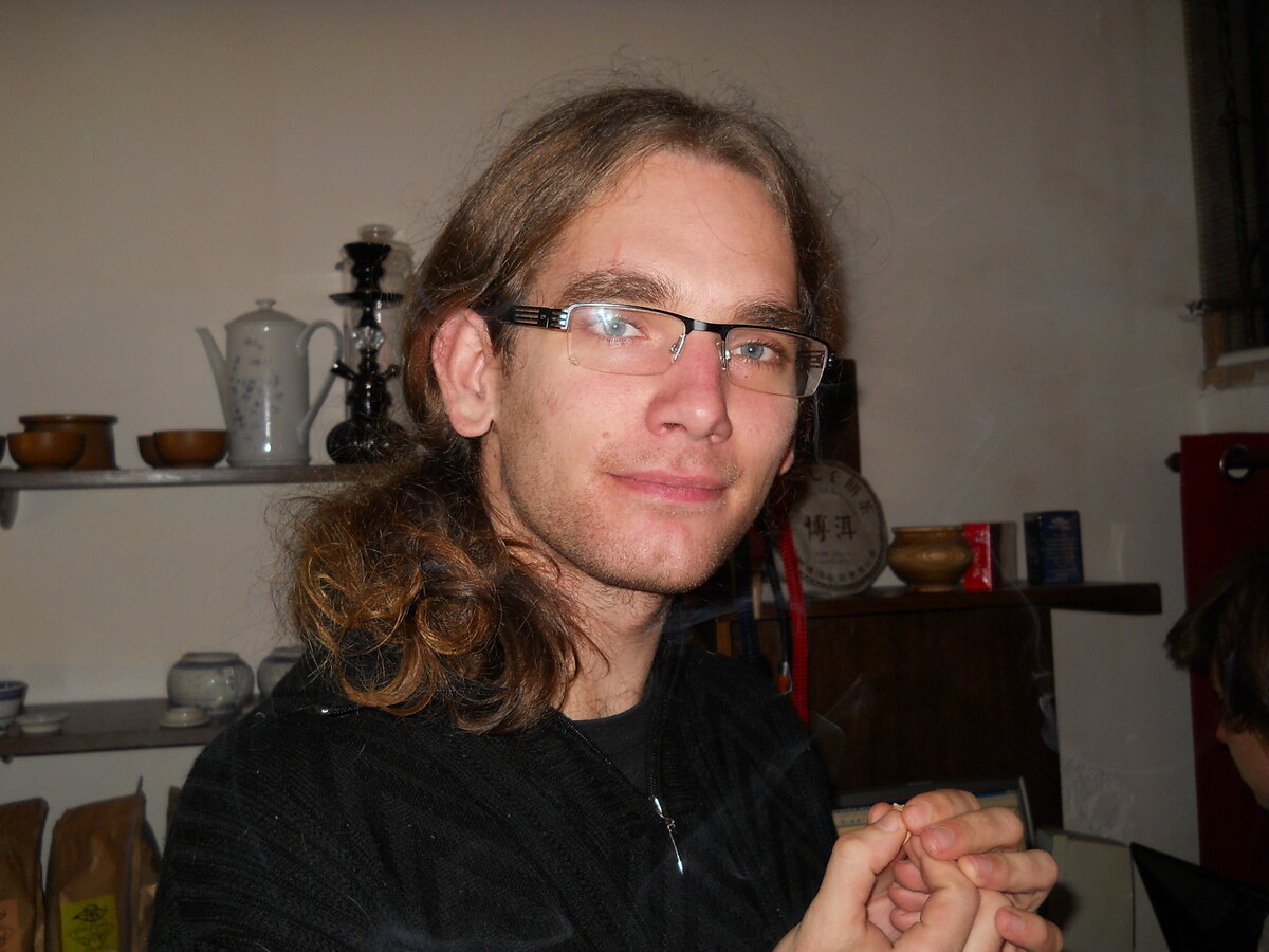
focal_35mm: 41
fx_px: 1503
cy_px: 476
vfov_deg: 35.1
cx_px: 634
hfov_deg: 45.8
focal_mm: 6.72
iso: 100
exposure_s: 1/30
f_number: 3.1
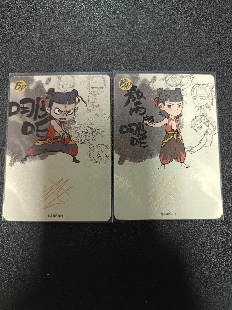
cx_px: 116
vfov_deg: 71.6
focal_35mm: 24
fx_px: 214
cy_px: 155
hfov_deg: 56.8
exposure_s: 1/50
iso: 918
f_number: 1.7
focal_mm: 5.31
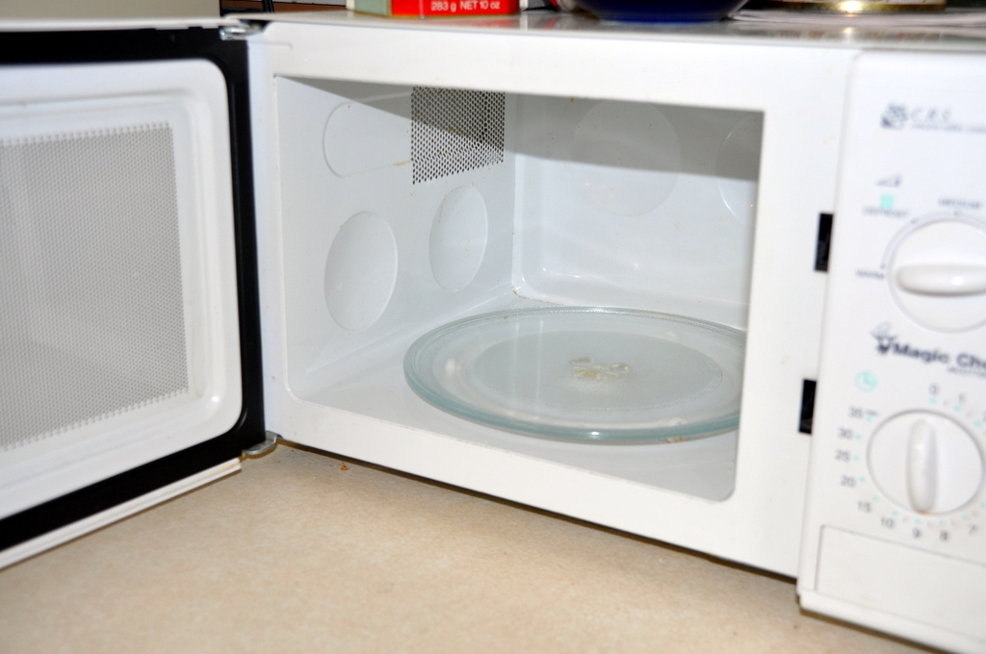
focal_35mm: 46
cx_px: 493
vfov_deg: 28.9
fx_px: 1272
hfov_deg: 42.4
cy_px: 327
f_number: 4.2
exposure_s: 1/60
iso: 400
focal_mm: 31
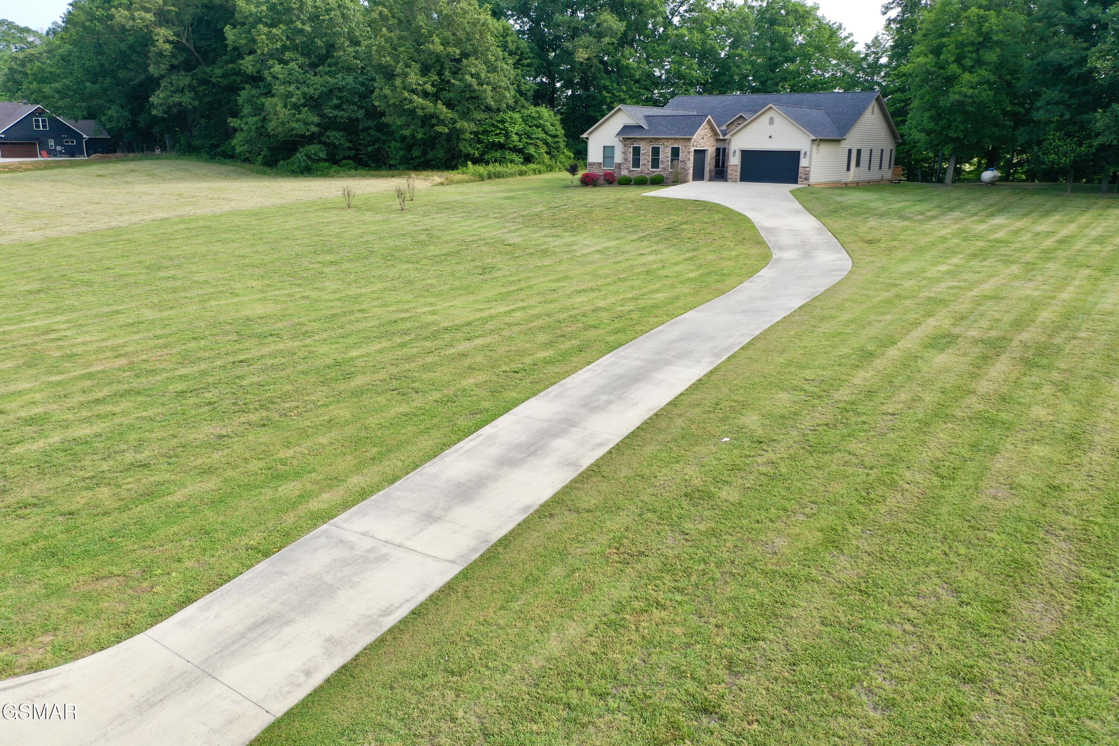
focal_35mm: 28
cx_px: 560
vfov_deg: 46.4
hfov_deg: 65.5
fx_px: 870
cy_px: 373
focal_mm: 10.26
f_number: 3.5
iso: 100
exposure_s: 1/100
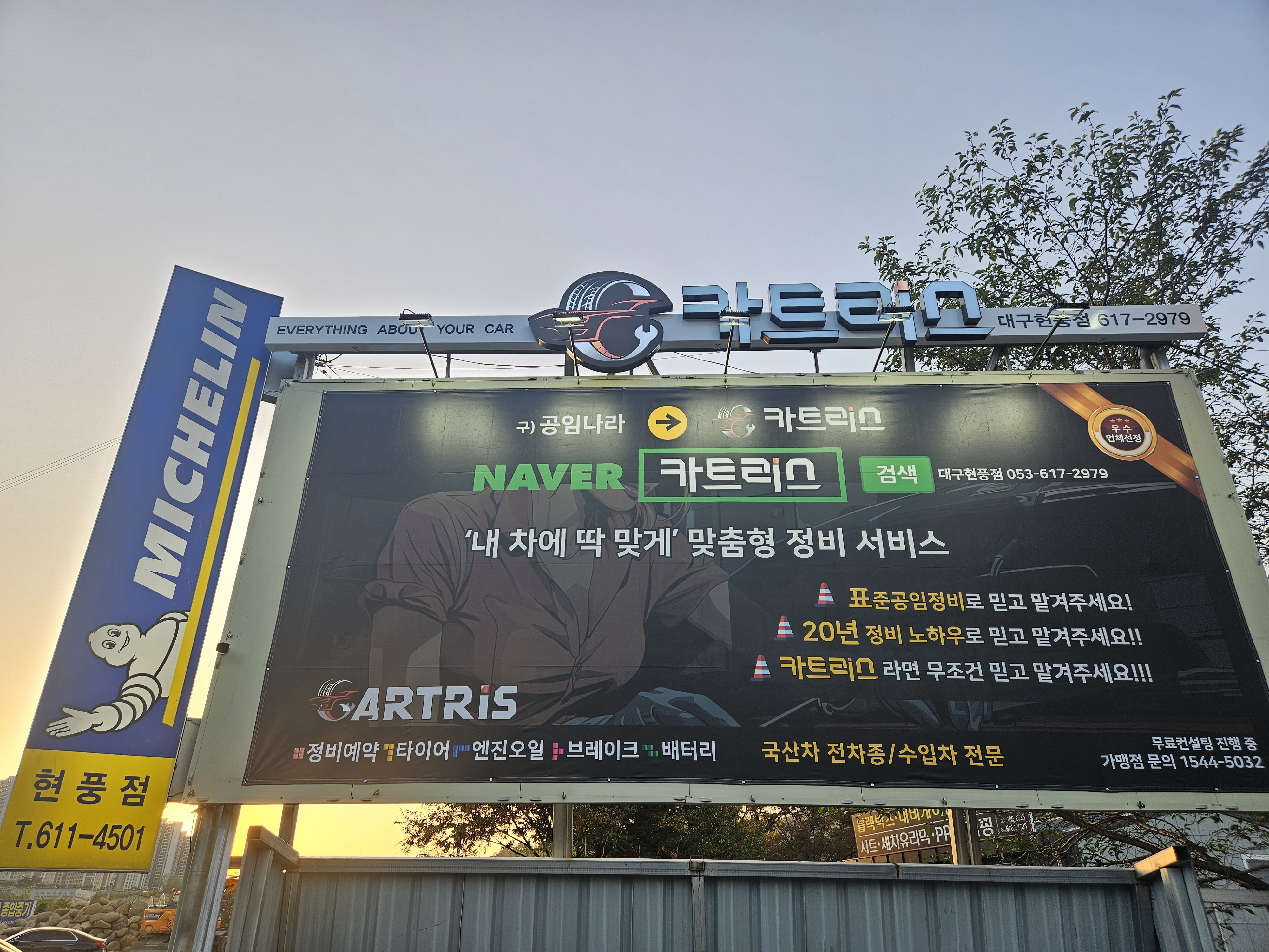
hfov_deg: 73.9
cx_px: 634
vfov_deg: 58.9
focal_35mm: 23
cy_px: 476
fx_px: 843
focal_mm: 5.4
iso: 25
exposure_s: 1/185
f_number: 1.8
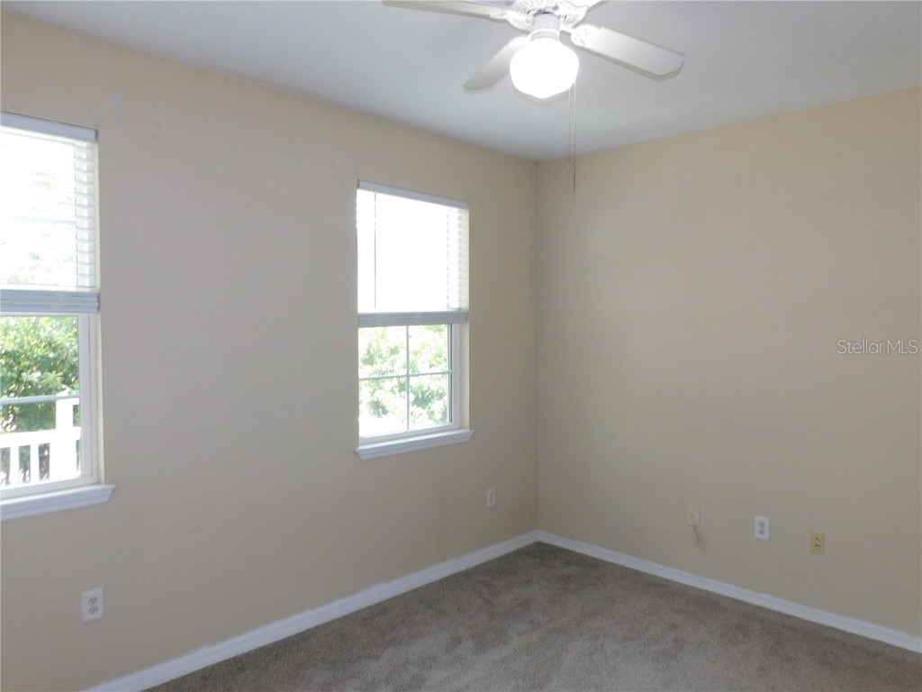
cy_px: 346
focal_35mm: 24
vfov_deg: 56.8
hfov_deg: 71.6
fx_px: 639
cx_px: 461
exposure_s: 1/30
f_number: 3.3
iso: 200
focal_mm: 4.3
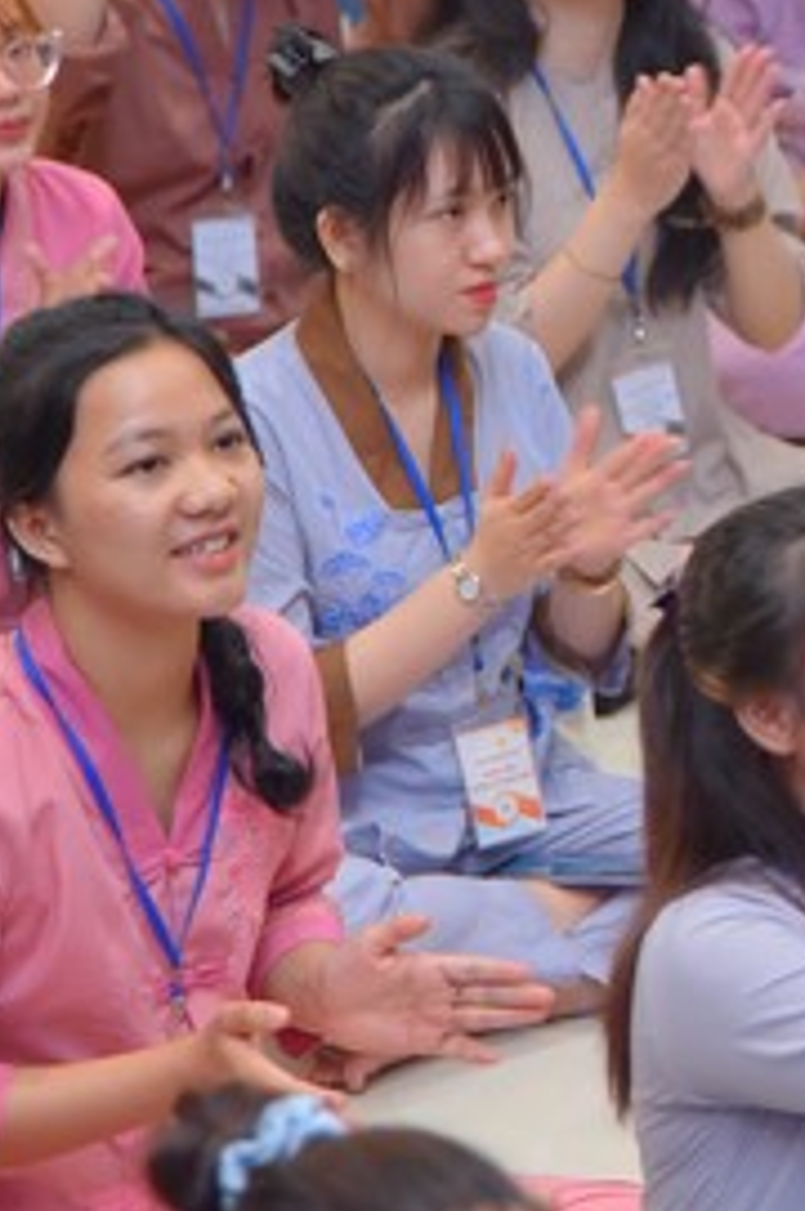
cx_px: 946
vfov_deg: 8.2
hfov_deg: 5.4
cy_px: 402
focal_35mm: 252
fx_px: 8474
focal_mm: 105
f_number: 4.5
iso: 1600
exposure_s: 1/160
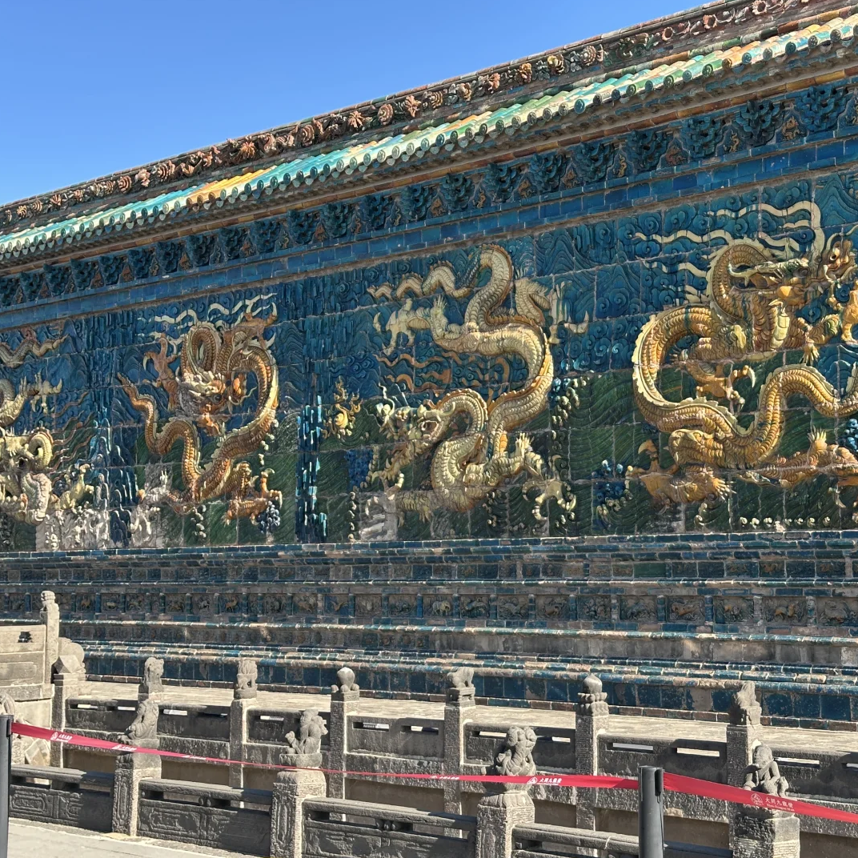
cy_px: 427
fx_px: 1598
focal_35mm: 57
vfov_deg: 30.0
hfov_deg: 29.9
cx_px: 526
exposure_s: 1/714
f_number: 1.78
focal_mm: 6.86
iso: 64
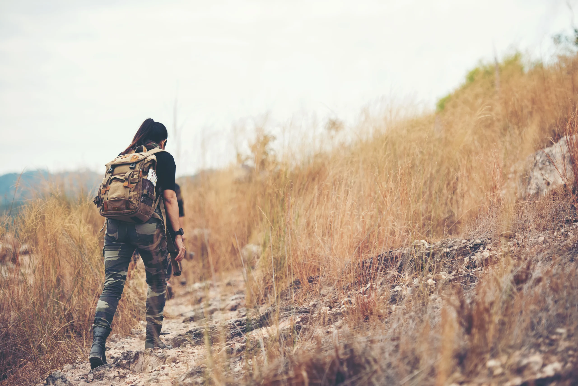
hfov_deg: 17.1
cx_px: 289
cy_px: 193
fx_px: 1927
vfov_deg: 11.4
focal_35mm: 120
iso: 320
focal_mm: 120
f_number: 3.2
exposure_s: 1/500
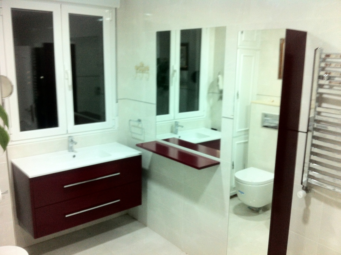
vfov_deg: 40.6
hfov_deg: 52.7
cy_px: 128
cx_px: 170
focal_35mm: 35
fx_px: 344
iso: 125
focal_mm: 3.85
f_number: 2.8
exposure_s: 1/15
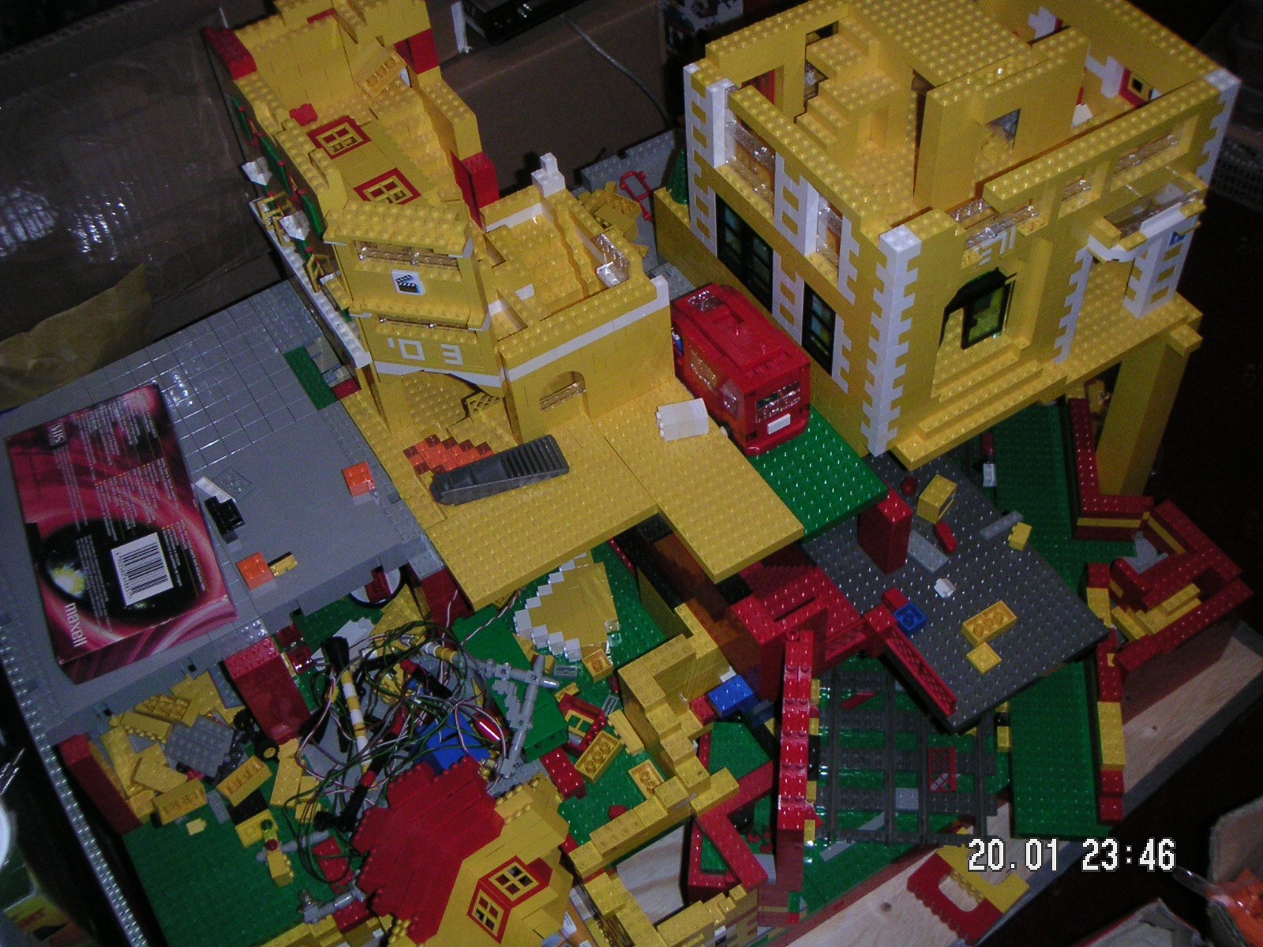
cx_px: 632
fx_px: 1386
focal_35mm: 38
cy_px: 474
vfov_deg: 37.7
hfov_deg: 49.0
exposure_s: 1/45
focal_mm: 6
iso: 160
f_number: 2.8
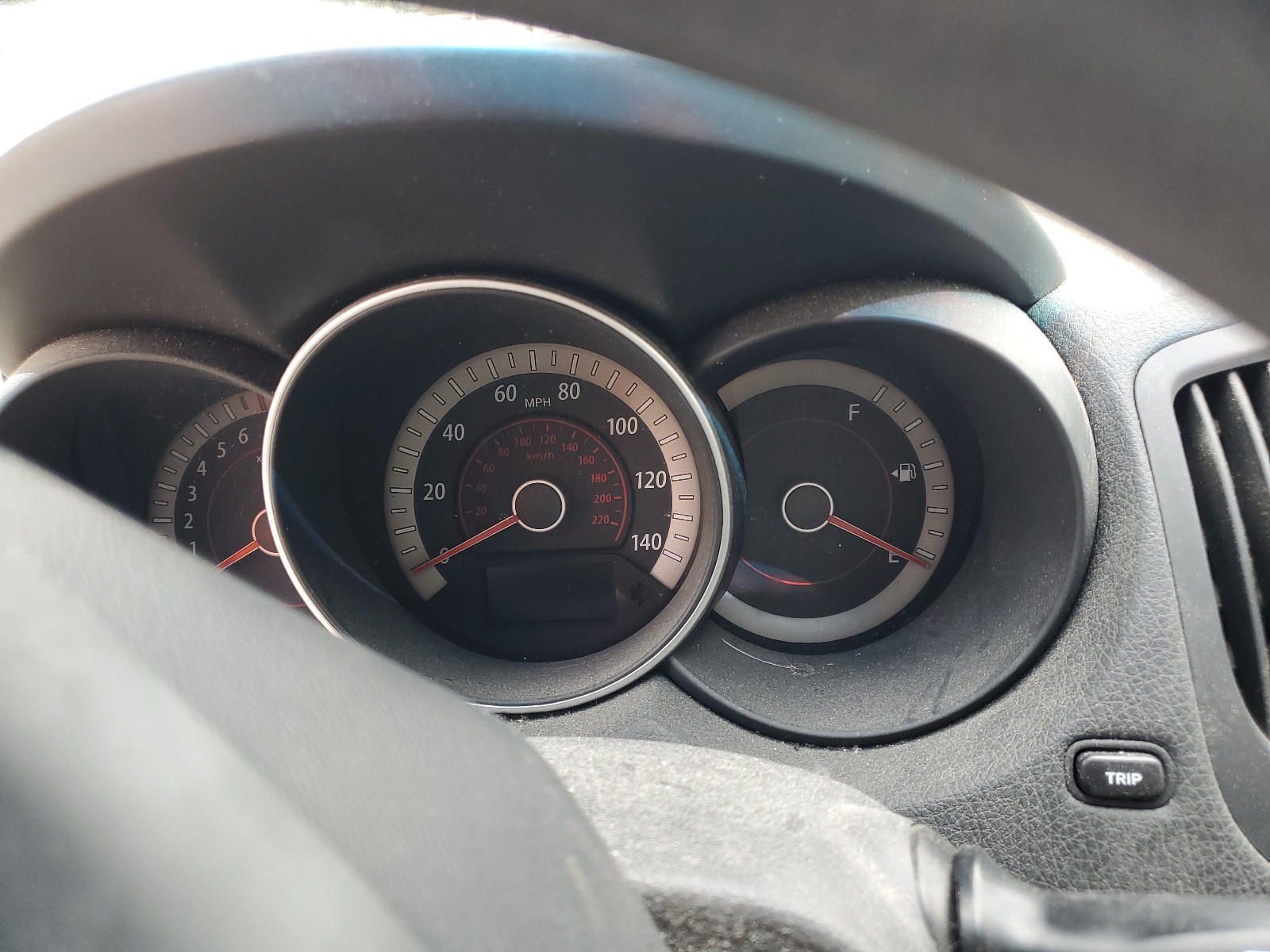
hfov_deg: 67.3
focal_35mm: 26
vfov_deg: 53.1
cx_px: 635
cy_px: 476
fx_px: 954
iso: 57
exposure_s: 1/120
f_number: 1.5
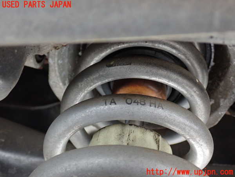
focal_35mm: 41
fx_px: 278
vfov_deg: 35.1
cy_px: 88
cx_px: 118
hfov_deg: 45.8
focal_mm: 7.31
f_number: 2.8
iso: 800
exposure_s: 1/15
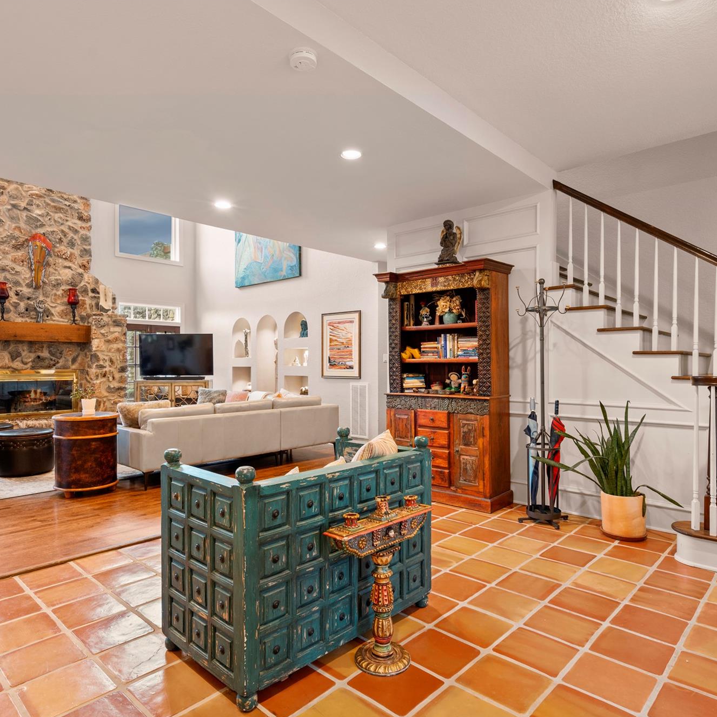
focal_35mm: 21
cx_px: 346
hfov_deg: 72.1
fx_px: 492
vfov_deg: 72.1
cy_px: 360
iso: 320
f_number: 9
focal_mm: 16
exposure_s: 1
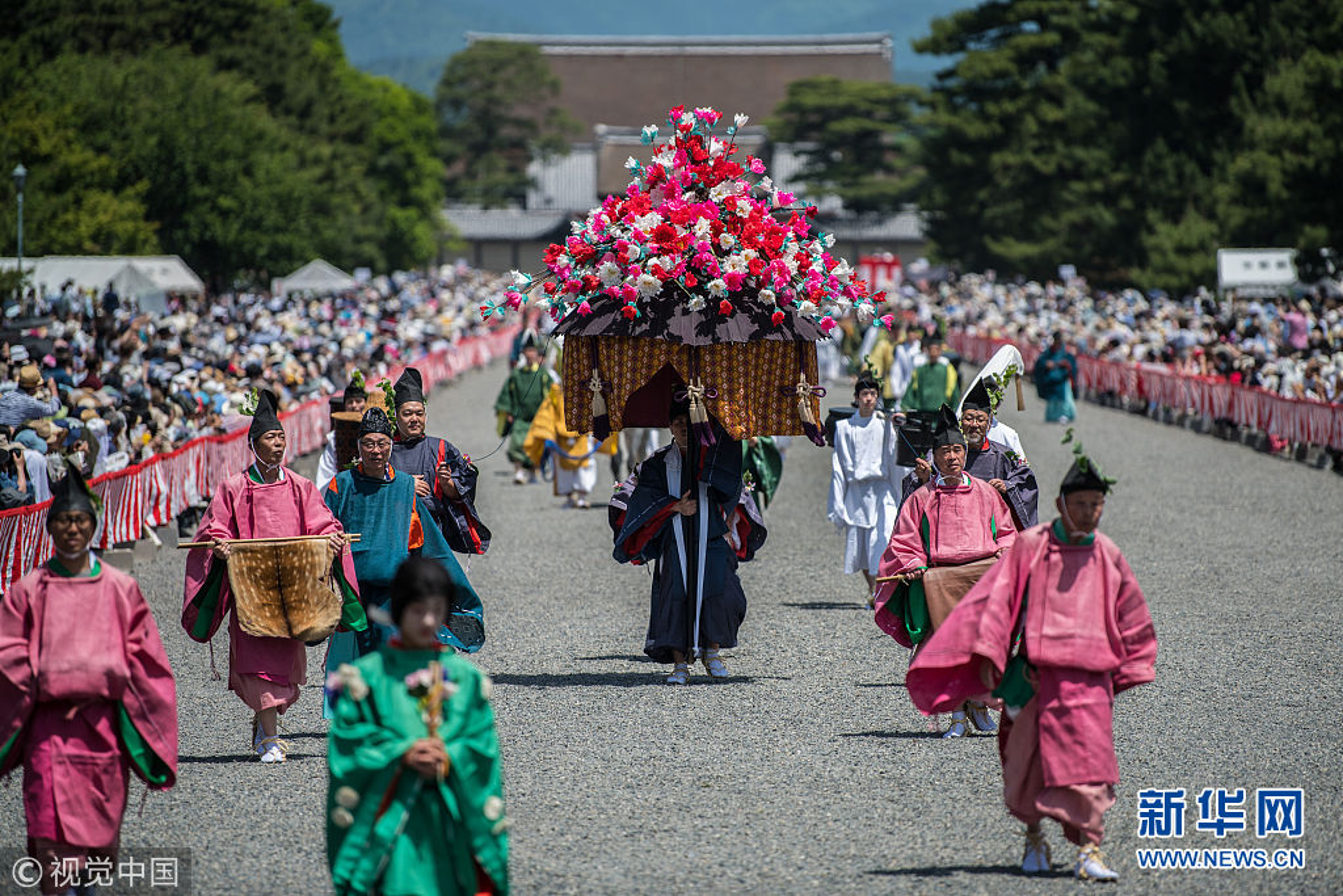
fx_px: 7462
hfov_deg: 10.3
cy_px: 448
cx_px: 672
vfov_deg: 6.9
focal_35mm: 200
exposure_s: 1/3200
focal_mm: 200
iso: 100
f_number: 2.8
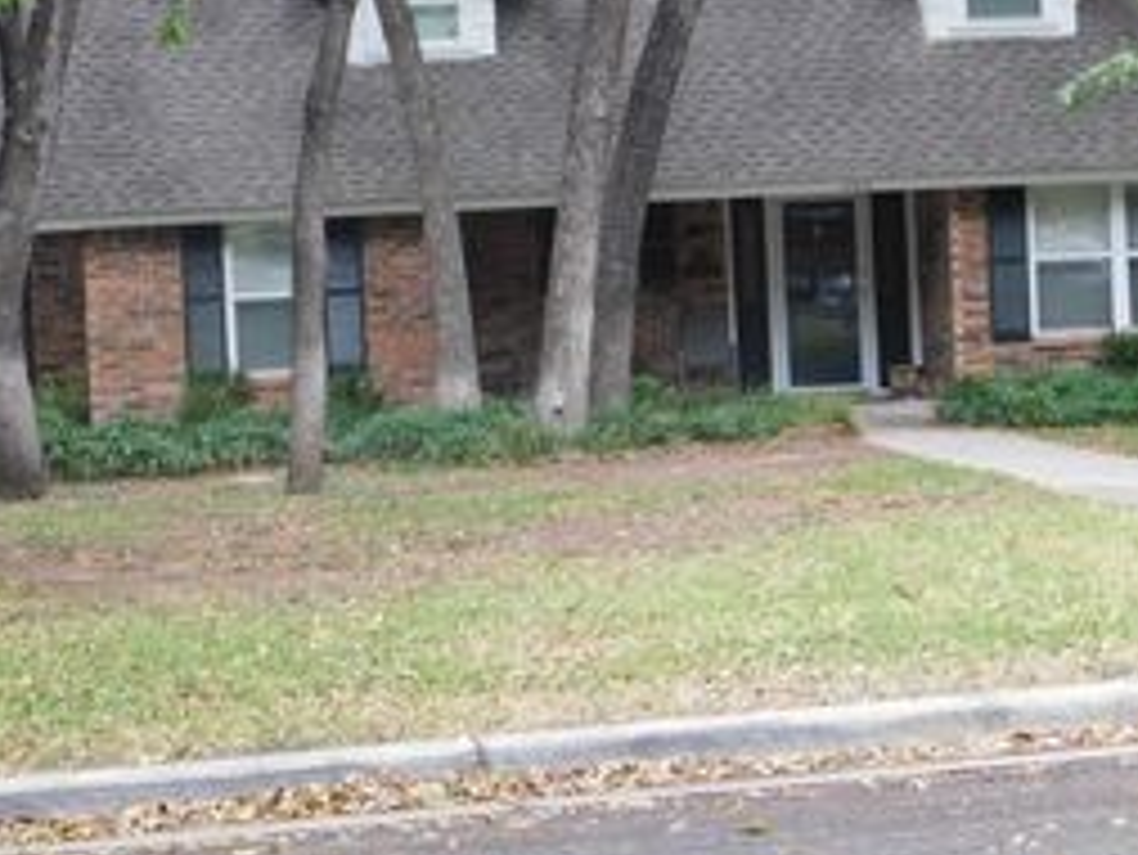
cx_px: 535
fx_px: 2927
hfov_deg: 22.0
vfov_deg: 16.6
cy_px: 259
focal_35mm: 89
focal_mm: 8
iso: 400
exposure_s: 1/20
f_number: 3.7
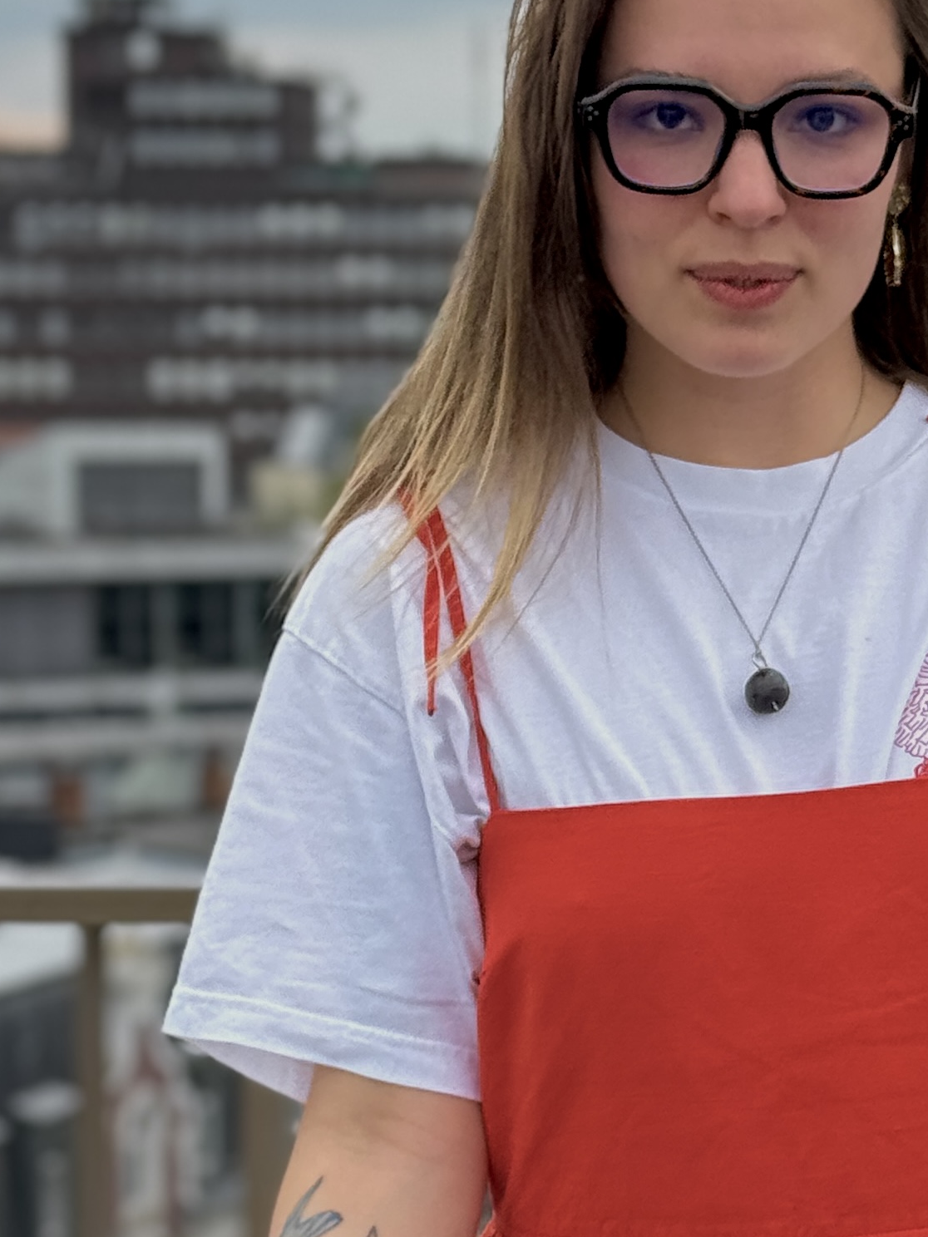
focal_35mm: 82
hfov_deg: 17.8
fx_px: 2931
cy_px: 601
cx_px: 747
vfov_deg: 23.8
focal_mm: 6.76
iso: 80
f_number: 1.78
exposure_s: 1/906
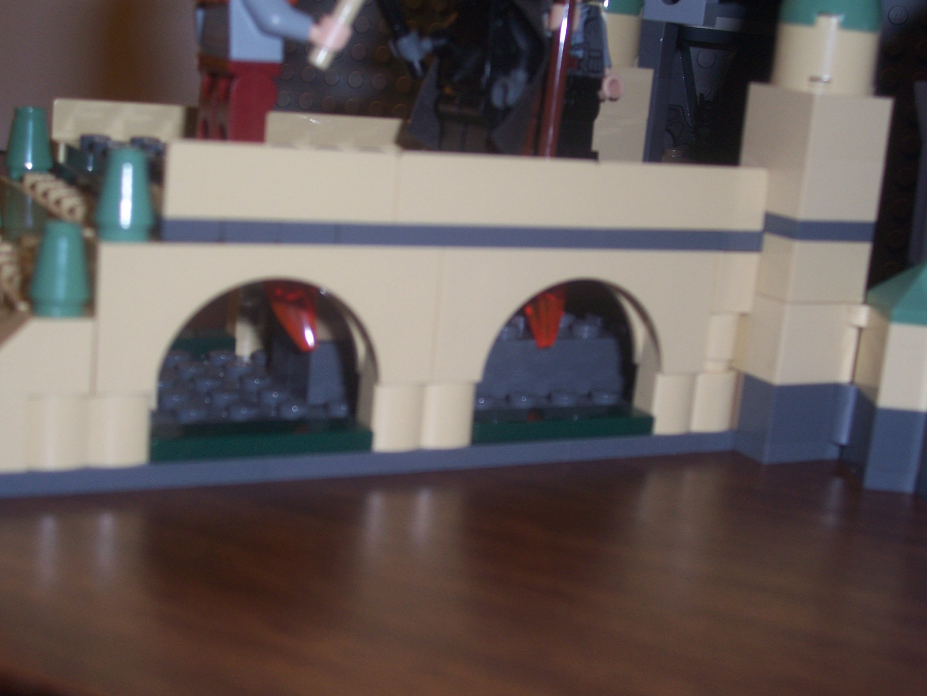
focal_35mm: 53
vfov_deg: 27.5
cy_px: 348
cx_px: 464
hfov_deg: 36.2
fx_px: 1419
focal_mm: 8.6
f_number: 3.4
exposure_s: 1/60
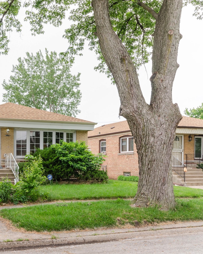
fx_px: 323
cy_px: 127
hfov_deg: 32.9
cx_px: 16
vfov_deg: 42.9
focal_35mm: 43
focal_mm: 20
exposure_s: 1/100
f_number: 7.1
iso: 100
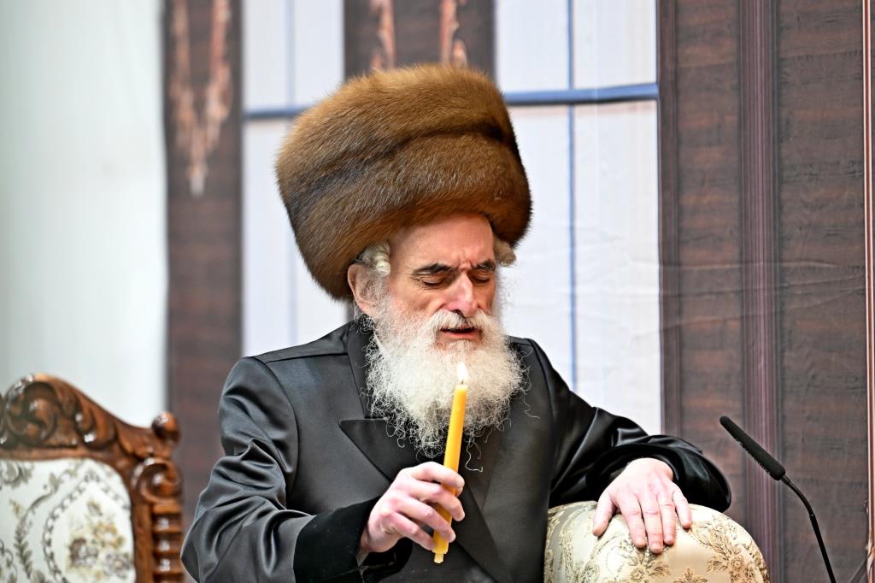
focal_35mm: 300
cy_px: 292
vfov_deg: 4.6
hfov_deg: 6.9
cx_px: 438
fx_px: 7289
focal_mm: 200
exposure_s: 1/160
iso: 1000
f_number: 2.8
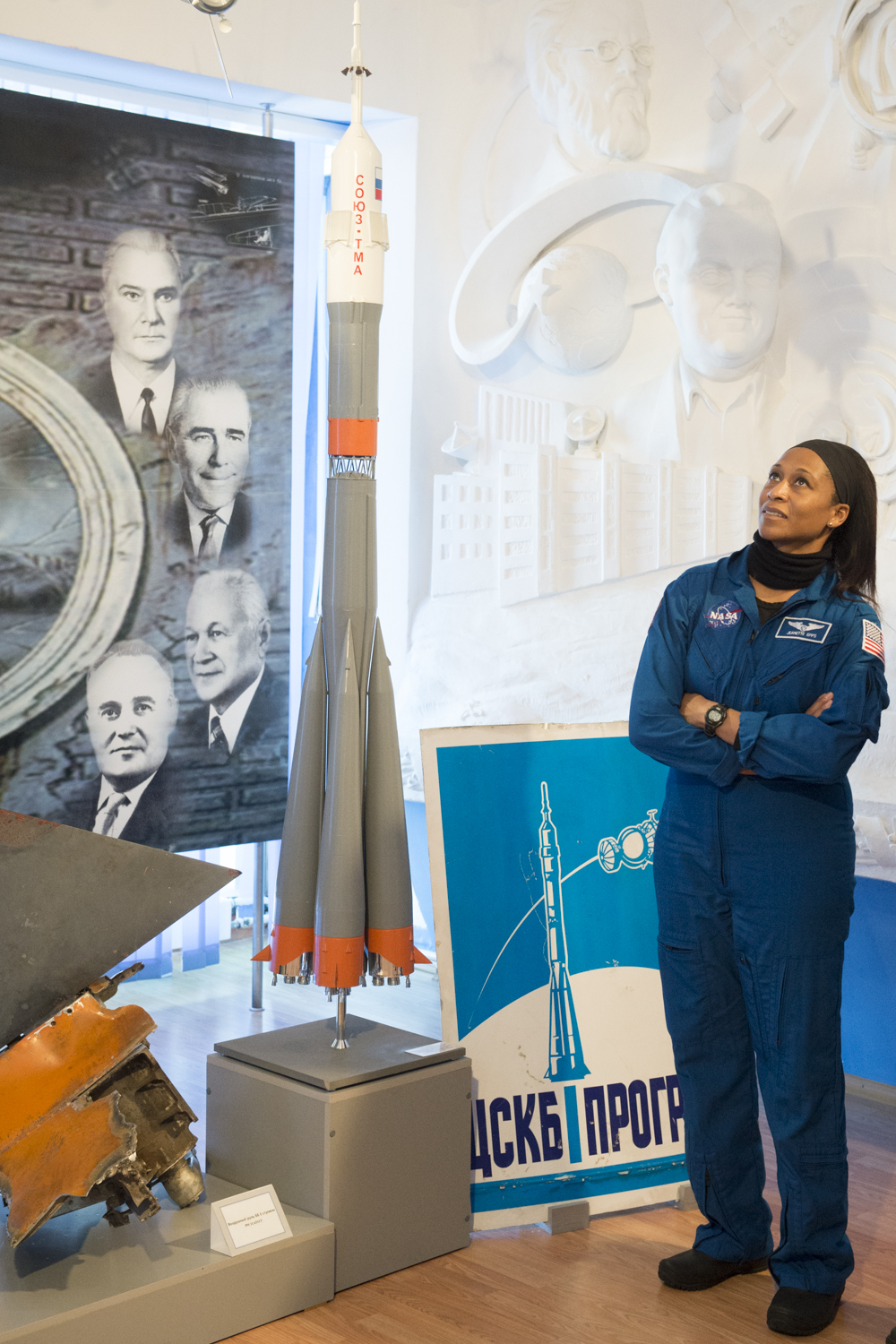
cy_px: 672
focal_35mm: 52
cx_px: 448
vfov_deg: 38.2
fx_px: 1941
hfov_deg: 26.0
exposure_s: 1/250
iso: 4000
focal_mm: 52
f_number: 4.5
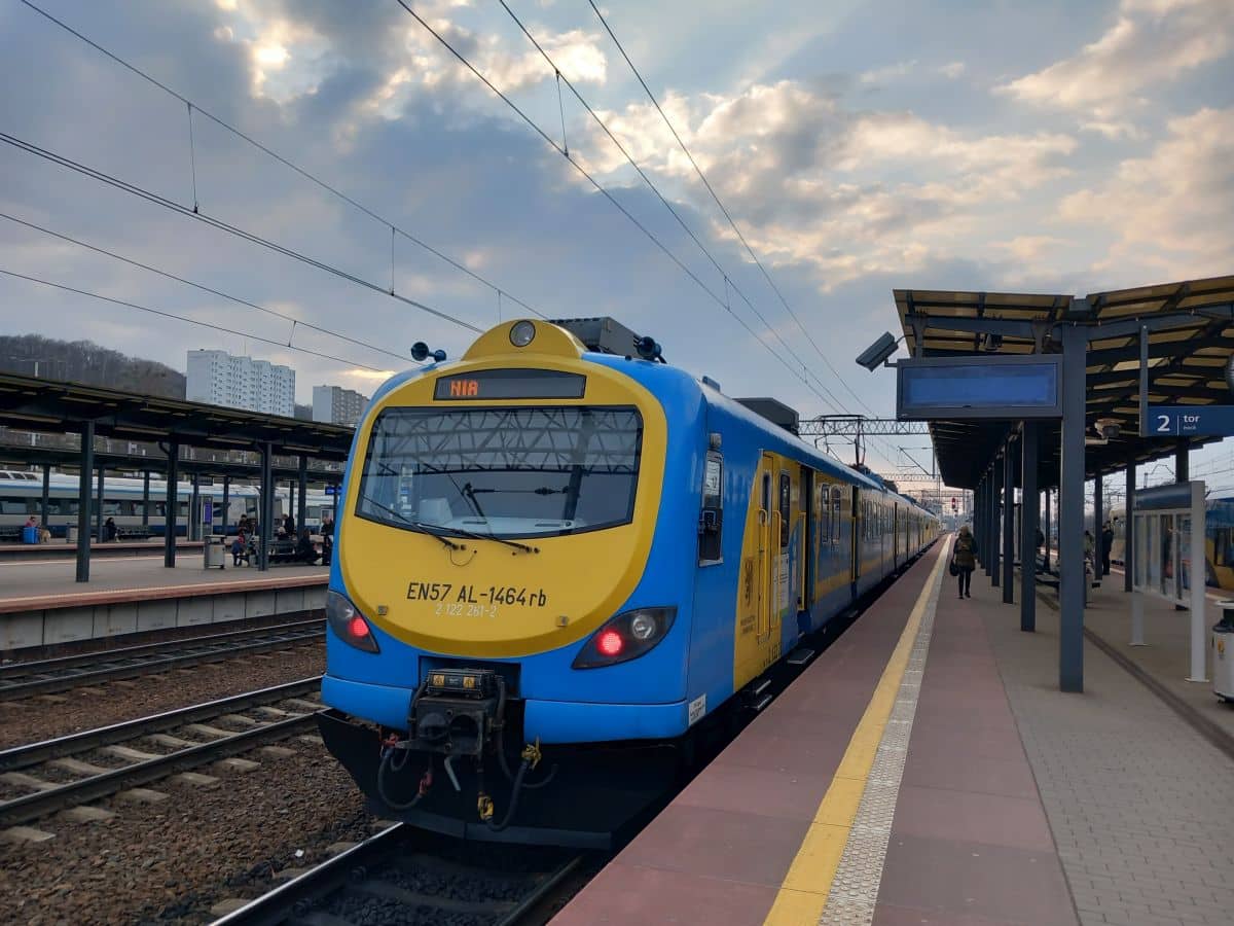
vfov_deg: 51.4
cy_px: 463
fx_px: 963
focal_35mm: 27
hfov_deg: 65.3
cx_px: 617
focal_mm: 4
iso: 25
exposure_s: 1/100
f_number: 1.8
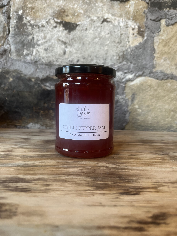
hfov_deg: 53.1
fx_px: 177
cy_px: 118
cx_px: 88
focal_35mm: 26
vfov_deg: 67.3
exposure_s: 1/50
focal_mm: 5.1
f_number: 1.6
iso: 125
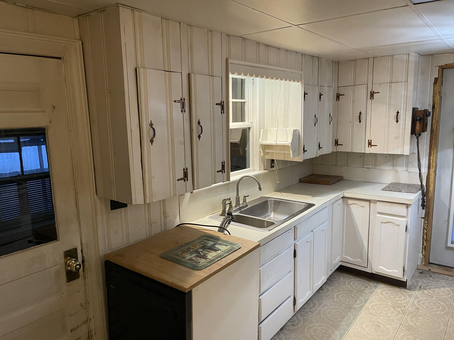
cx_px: 227
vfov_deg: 54.9
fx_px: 328
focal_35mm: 25
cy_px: 170
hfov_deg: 69.4
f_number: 1.6
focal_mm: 5.1
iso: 500
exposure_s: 1/60
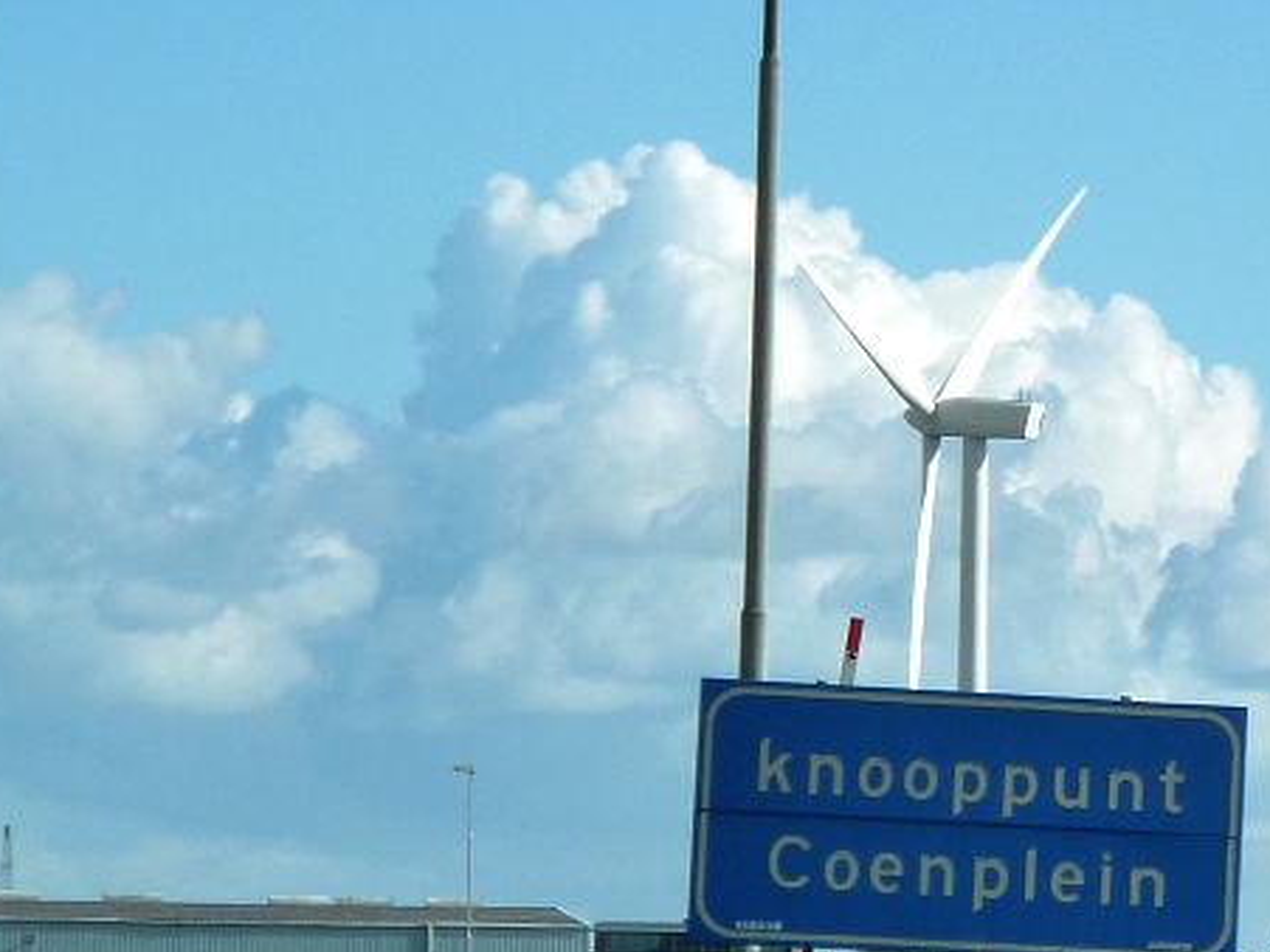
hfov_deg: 6.4
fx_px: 11407
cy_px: 648
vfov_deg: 4.8
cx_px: 1197
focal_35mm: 311
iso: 125
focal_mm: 22.5
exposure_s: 1/400
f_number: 4.5
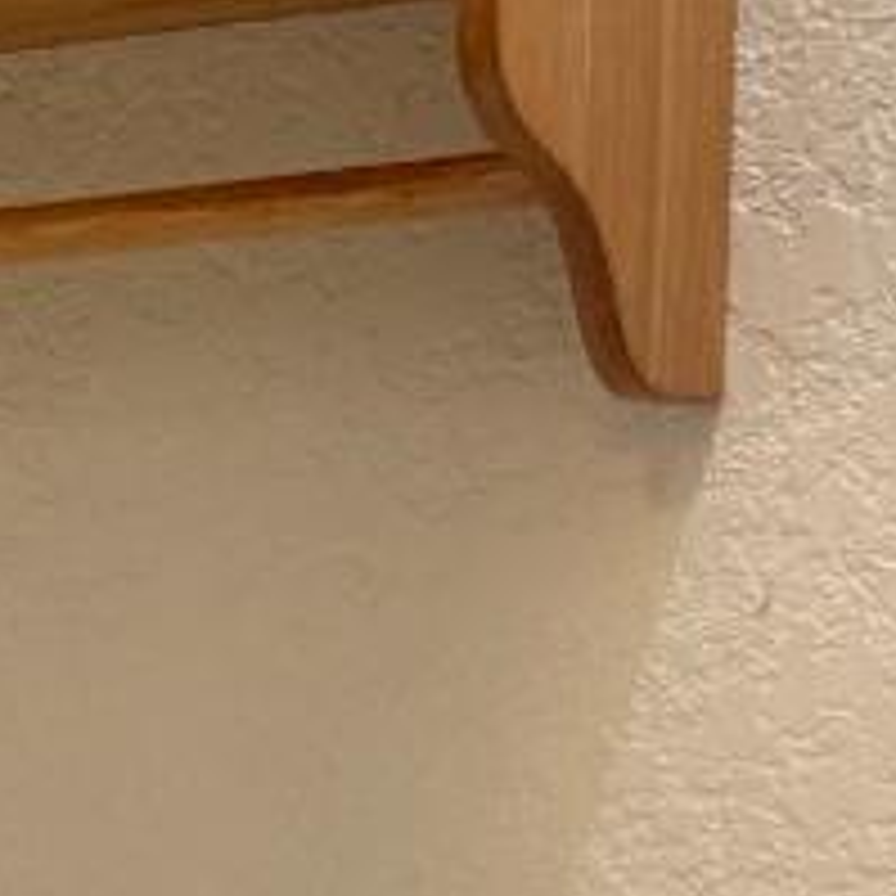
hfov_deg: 10.2
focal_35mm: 160
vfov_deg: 10.5
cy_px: 1412
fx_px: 4686
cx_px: -819
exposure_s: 1/60
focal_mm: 6.76
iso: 250
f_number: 1.78
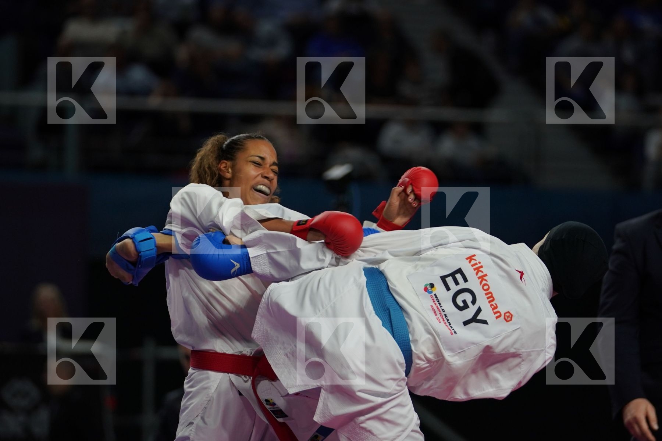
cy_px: 220
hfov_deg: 8.1
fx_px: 4689
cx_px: 331
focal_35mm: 255
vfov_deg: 5.4
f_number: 2.8
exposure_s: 1/1000
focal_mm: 170
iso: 800
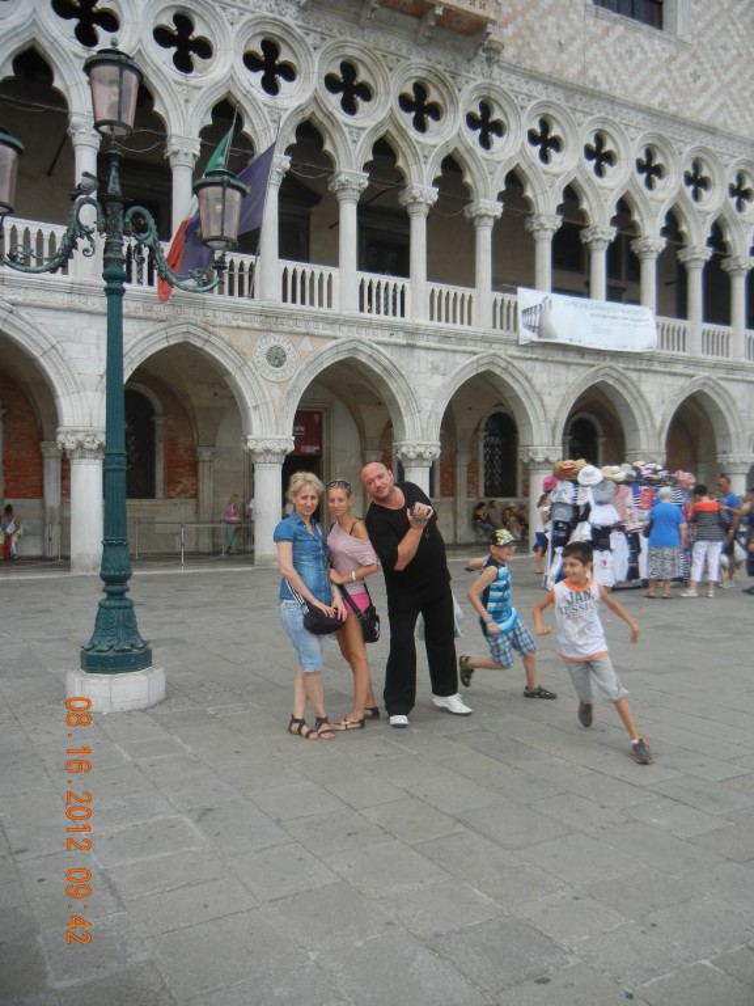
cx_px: 377
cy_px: 503
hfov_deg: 46.8
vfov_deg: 60.0
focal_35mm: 30
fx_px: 871
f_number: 3.5
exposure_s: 1/272
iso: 160
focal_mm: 5.4
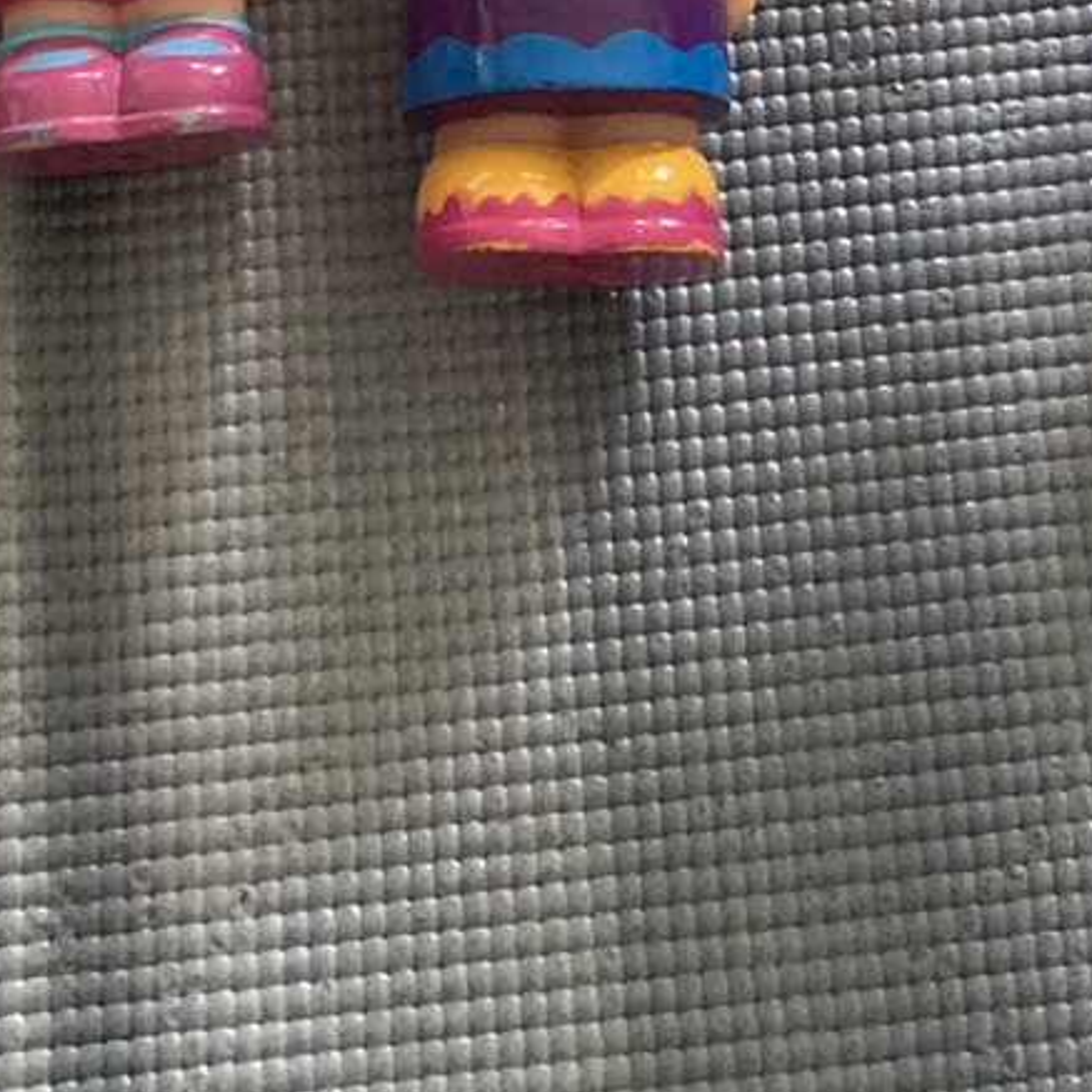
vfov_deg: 12.6
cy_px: -1287
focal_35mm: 116
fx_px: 4140
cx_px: 527
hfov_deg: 15.0
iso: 125
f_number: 1.8
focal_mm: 3.99
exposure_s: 1/60
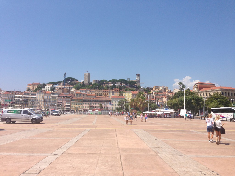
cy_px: 88
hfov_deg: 55.4
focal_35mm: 33
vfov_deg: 42.9
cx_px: 118
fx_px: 224
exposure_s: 1/2088
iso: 50
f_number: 2.4
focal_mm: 4.13
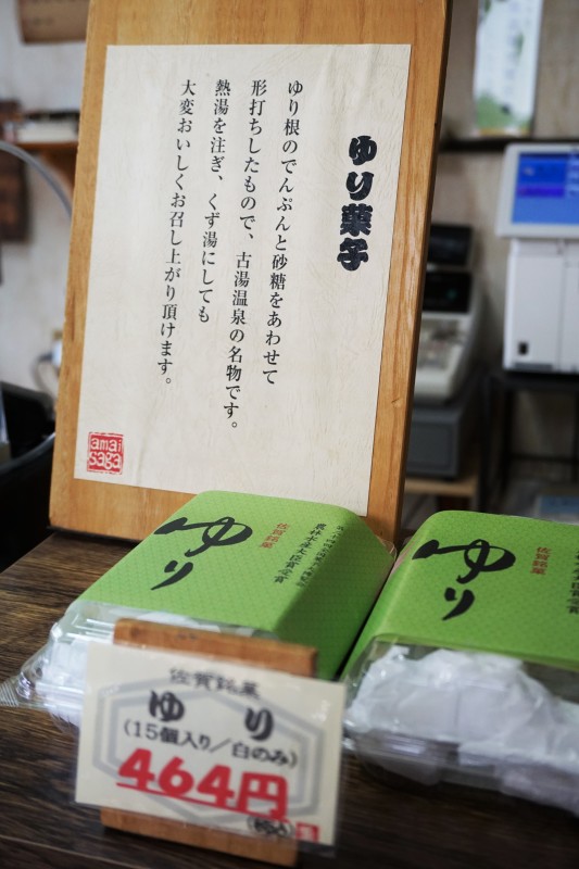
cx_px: 290
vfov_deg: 47.9
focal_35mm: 40
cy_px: 434
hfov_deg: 33.0
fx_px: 977
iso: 800
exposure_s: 1/160
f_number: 4.5
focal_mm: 27
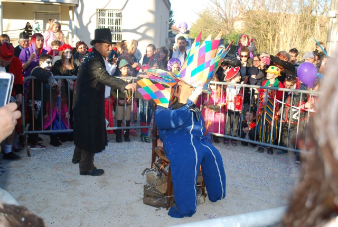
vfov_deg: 37.0
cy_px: 114
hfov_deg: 53.1
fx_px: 339
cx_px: 169
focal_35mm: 36
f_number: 4.2
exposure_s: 1/125
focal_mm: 24
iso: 100
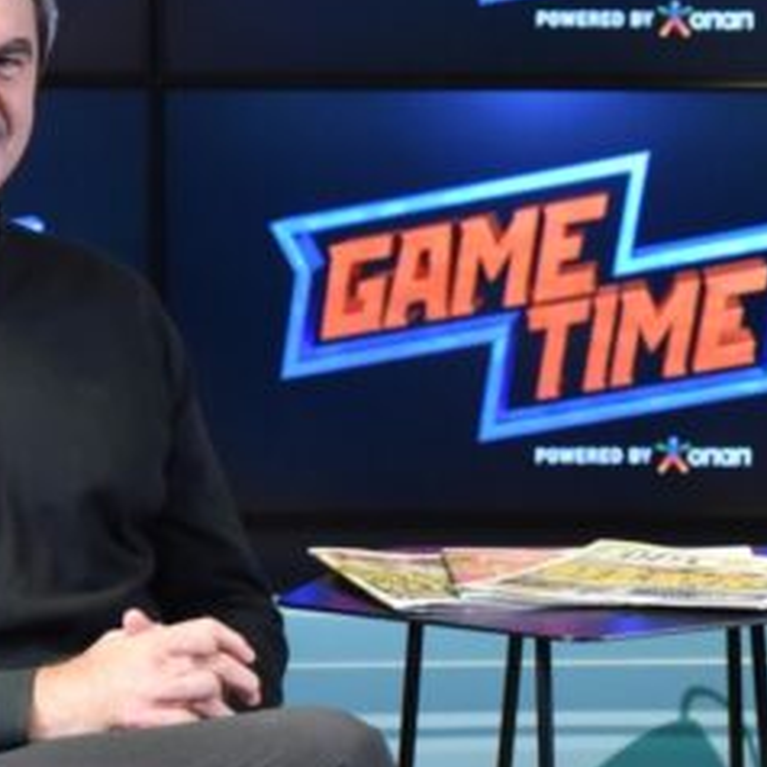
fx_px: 3535
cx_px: 561
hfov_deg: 12.4
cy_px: 287
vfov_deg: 12.4
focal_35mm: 141
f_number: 4
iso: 2500
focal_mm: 66
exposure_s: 1/250
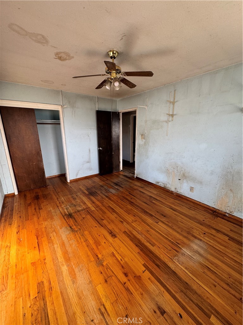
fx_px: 131
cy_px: 162
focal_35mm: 14
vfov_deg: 102.1
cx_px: 122
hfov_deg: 85.7
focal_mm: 2.22
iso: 125
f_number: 2.2
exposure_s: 1/99
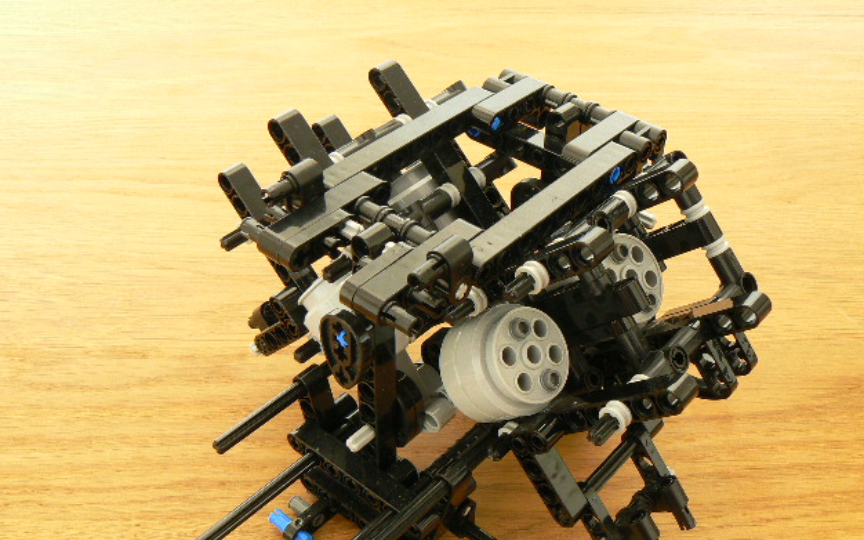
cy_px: 308
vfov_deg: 32.7
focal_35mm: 39
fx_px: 918
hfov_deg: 50.4
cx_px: 433
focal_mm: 6
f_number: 4.5
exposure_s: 2
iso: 100
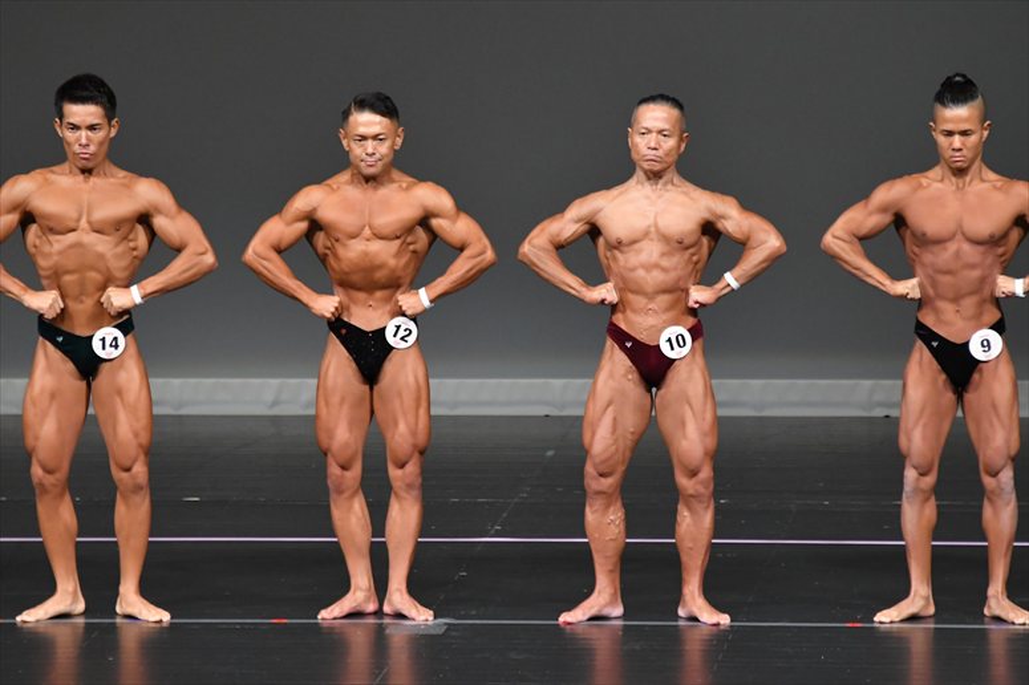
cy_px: 342
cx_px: 514
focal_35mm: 315
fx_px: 8999
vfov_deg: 4.4
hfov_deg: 6.5
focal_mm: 210
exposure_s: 1/400
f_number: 5.6
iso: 4000
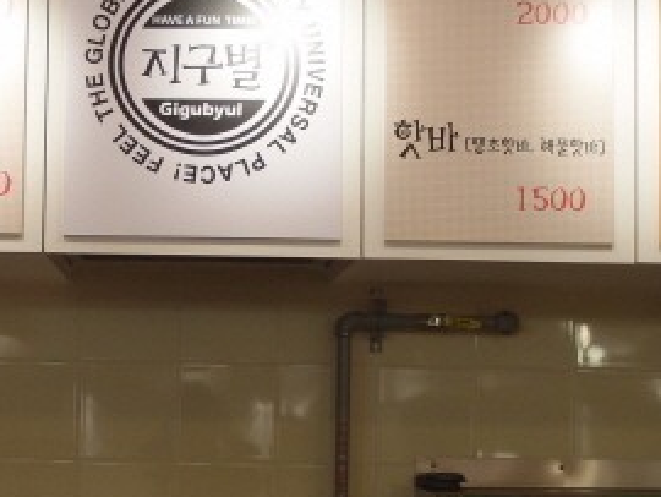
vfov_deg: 16.8
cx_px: 147
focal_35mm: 88
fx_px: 1682
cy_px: 275
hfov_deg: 22.0
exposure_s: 1/250
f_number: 1.8
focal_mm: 7.41
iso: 125
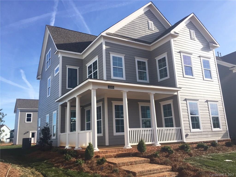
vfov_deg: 48.2
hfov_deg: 61.7
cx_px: 118
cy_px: 88
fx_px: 198
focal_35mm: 29
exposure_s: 1/1522
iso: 32
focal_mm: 4.15
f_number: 2.2
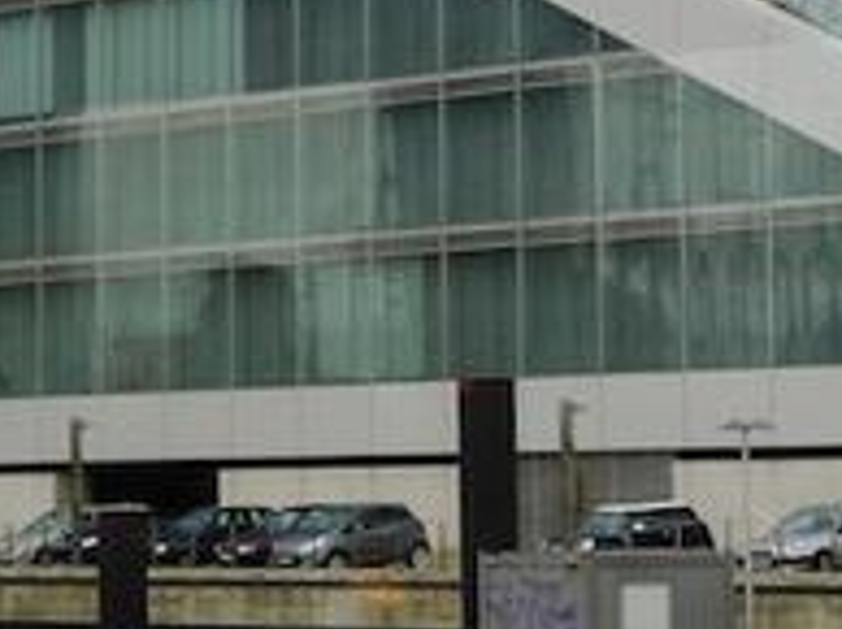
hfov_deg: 9.6
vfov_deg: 7.2
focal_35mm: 205
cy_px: 147
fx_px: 4980
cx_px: 56
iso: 100
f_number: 4.5
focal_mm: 10.5
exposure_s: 1/320
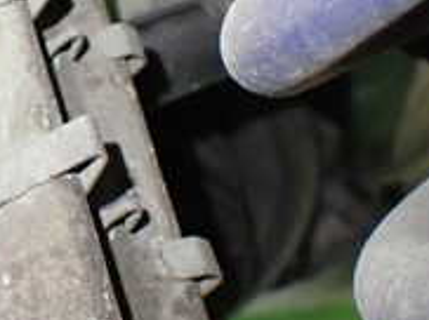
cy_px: 151
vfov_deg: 14.9
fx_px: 1225
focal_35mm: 99
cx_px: -35
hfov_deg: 19.1
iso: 800
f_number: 2.3
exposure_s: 1/40
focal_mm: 5.4
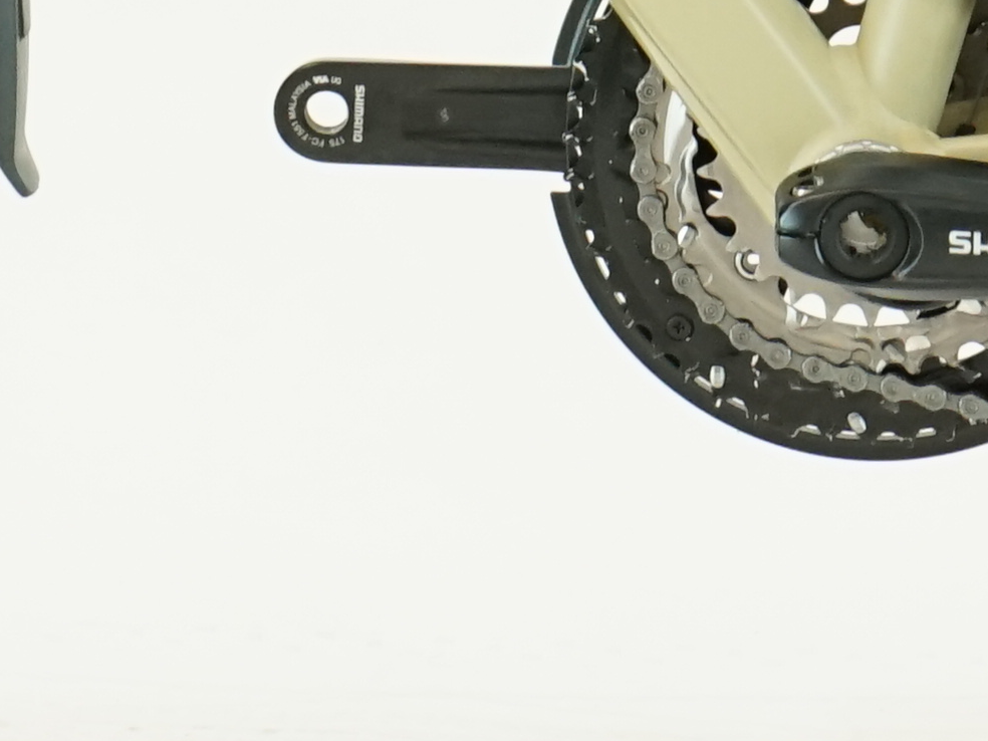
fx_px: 9704
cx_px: 601
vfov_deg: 4.3
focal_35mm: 340
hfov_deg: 5.8
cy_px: -703
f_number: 5.6
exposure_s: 1/200
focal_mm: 58
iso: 1600
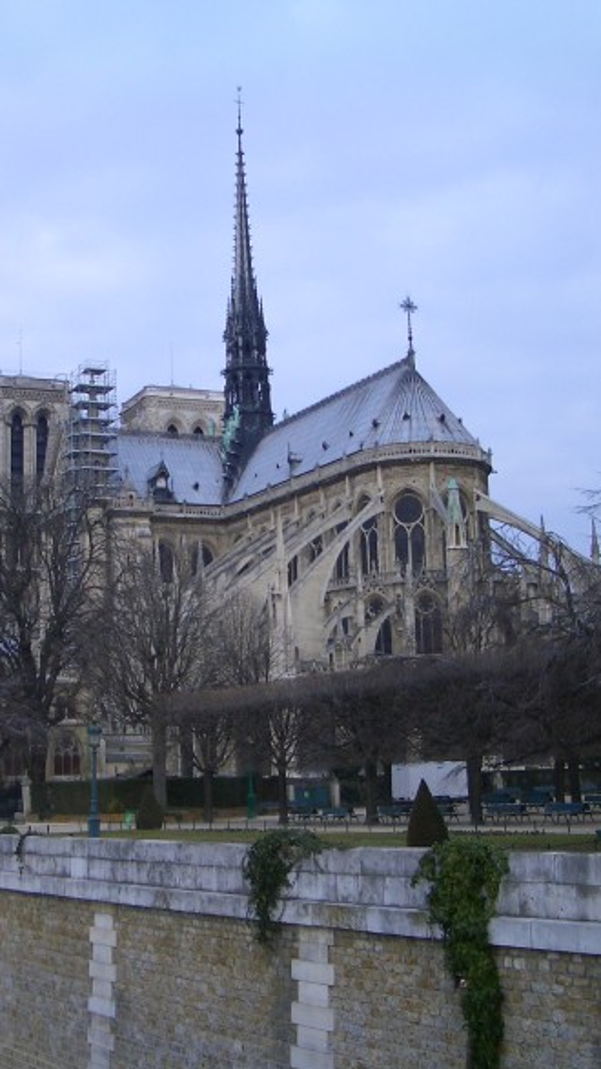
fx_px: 1474
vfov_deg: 39.9
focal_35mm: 52
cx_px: 204
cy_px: 545
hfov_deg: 23.0
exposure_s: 1/800
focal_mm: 5.8
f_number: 2.6
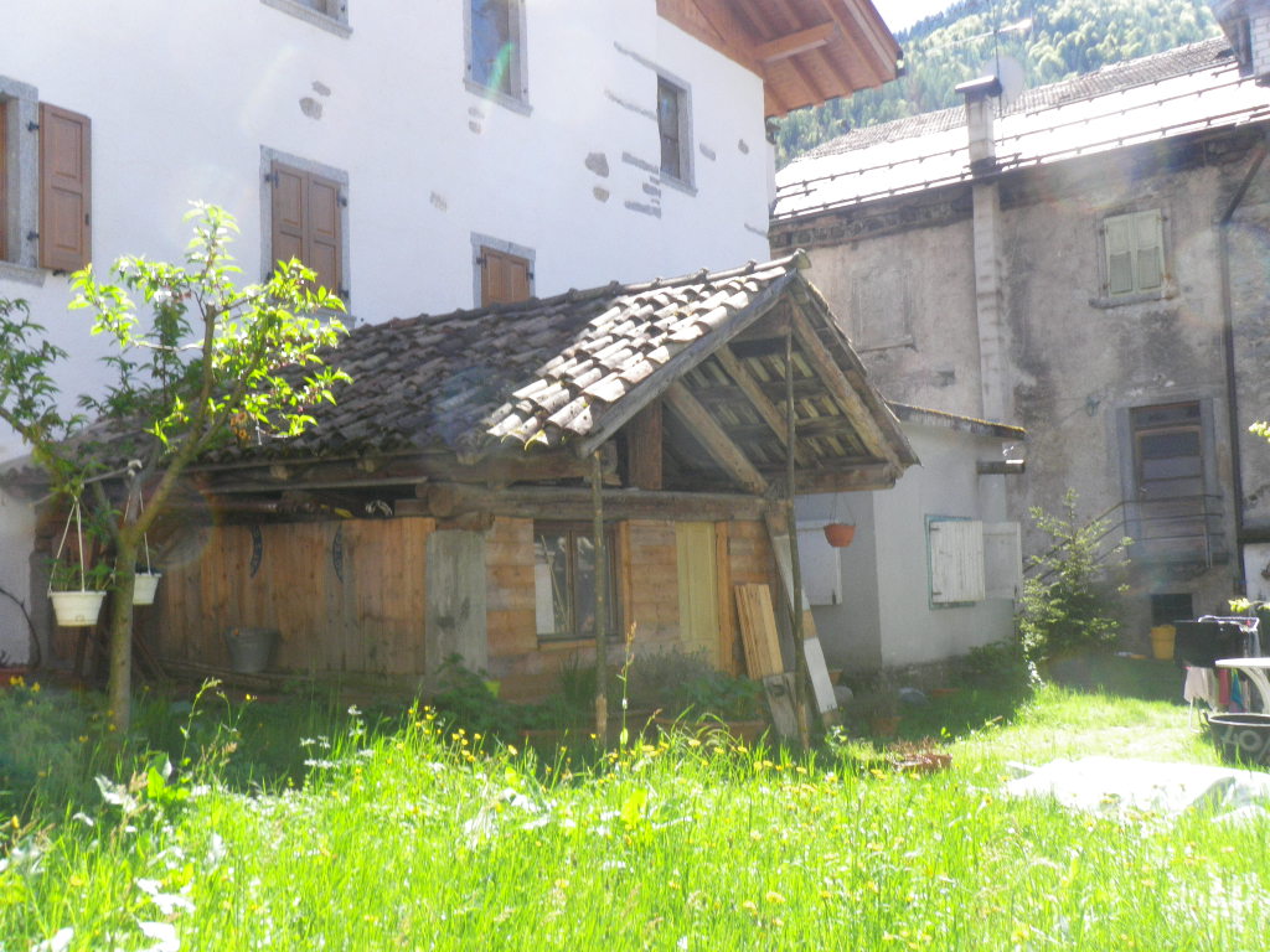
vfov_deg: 40.7
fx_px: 1284
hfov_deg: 52.6
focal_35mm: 35
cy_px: 476
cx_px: 635
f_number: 6.3
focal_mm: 6.2
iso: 80
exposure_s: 1/80
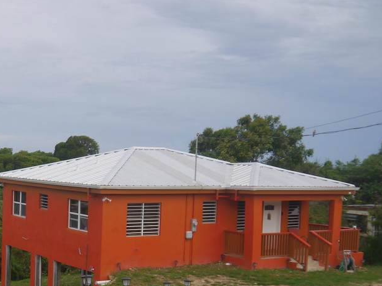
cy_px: 186
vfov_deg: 25.1
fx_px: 640
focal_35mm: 58
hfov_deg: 30.9
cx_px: 2
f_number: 3.5
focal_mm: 14
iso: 160
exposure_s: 1/125
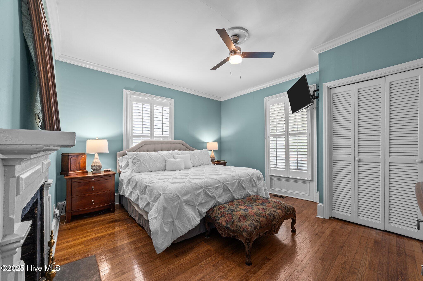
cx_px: 212
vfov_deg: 81.1
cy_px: 140
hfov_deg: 104.3
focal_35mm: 14
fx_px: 164
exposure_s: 1/1.67
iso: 250
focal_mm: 14
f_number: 8
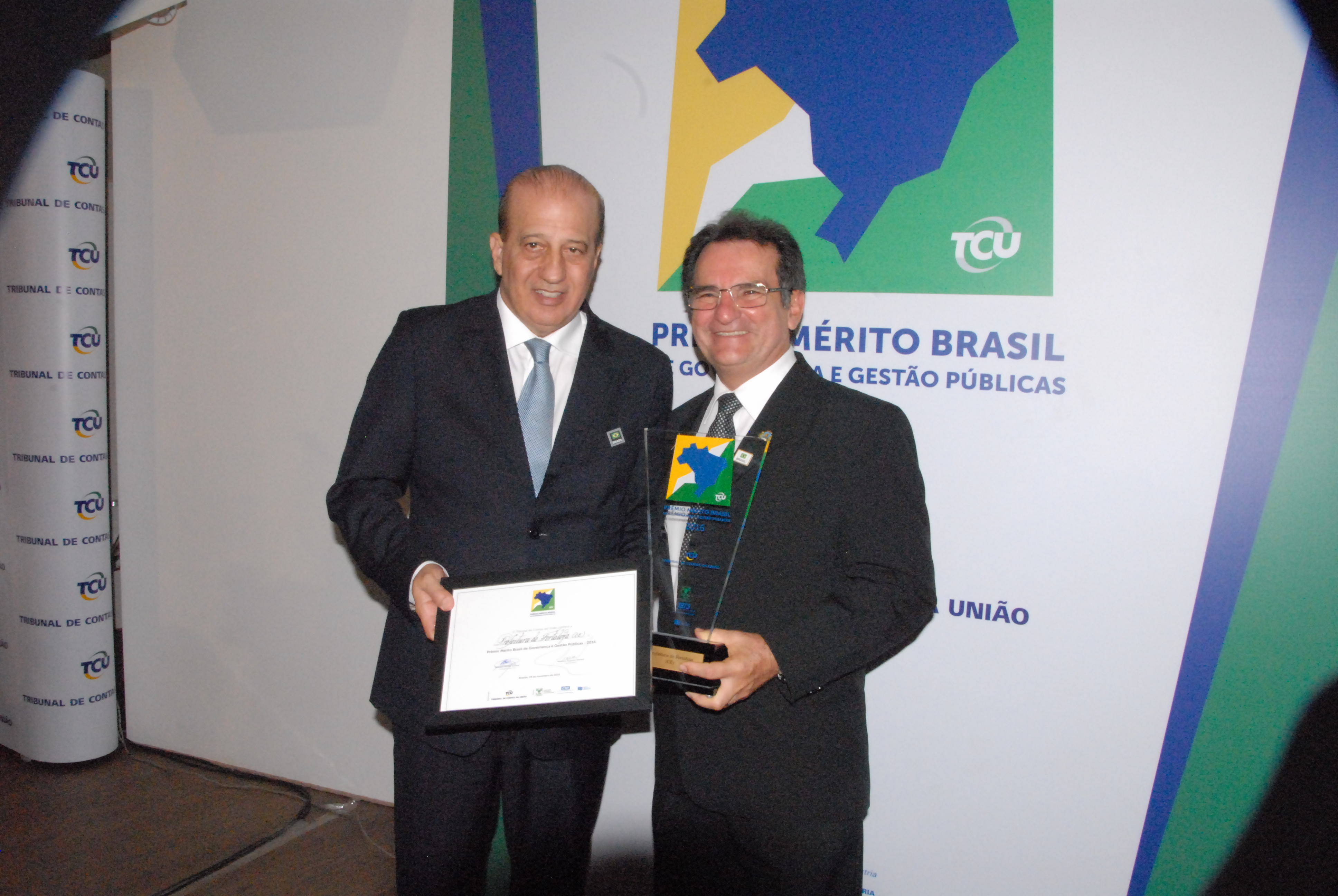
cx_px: 669
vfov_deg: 48.0
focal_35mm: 27
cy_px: 448
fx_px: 1005
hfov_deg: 67.3
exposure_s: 1/60
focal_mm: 18
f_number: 18
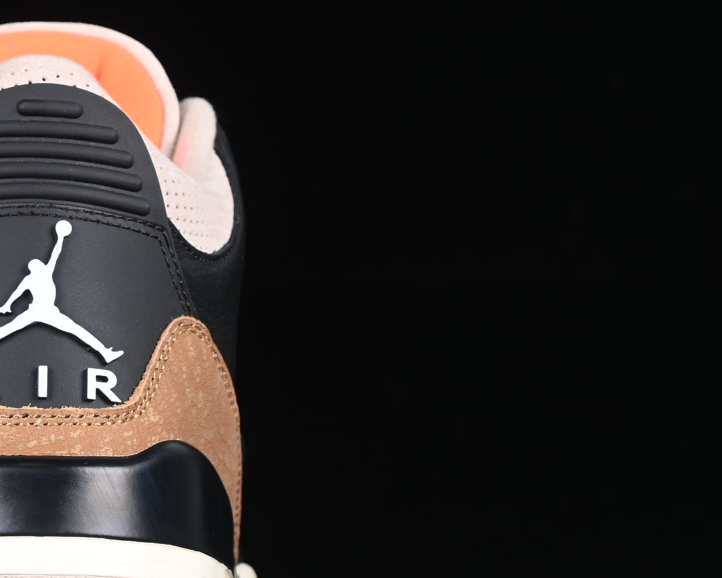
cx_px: -169
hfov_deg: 11.3
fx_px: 3569
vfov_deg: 9.3
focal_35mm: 167
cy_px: 284
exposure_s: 1/80
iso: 160
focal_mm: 48
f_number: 6.3
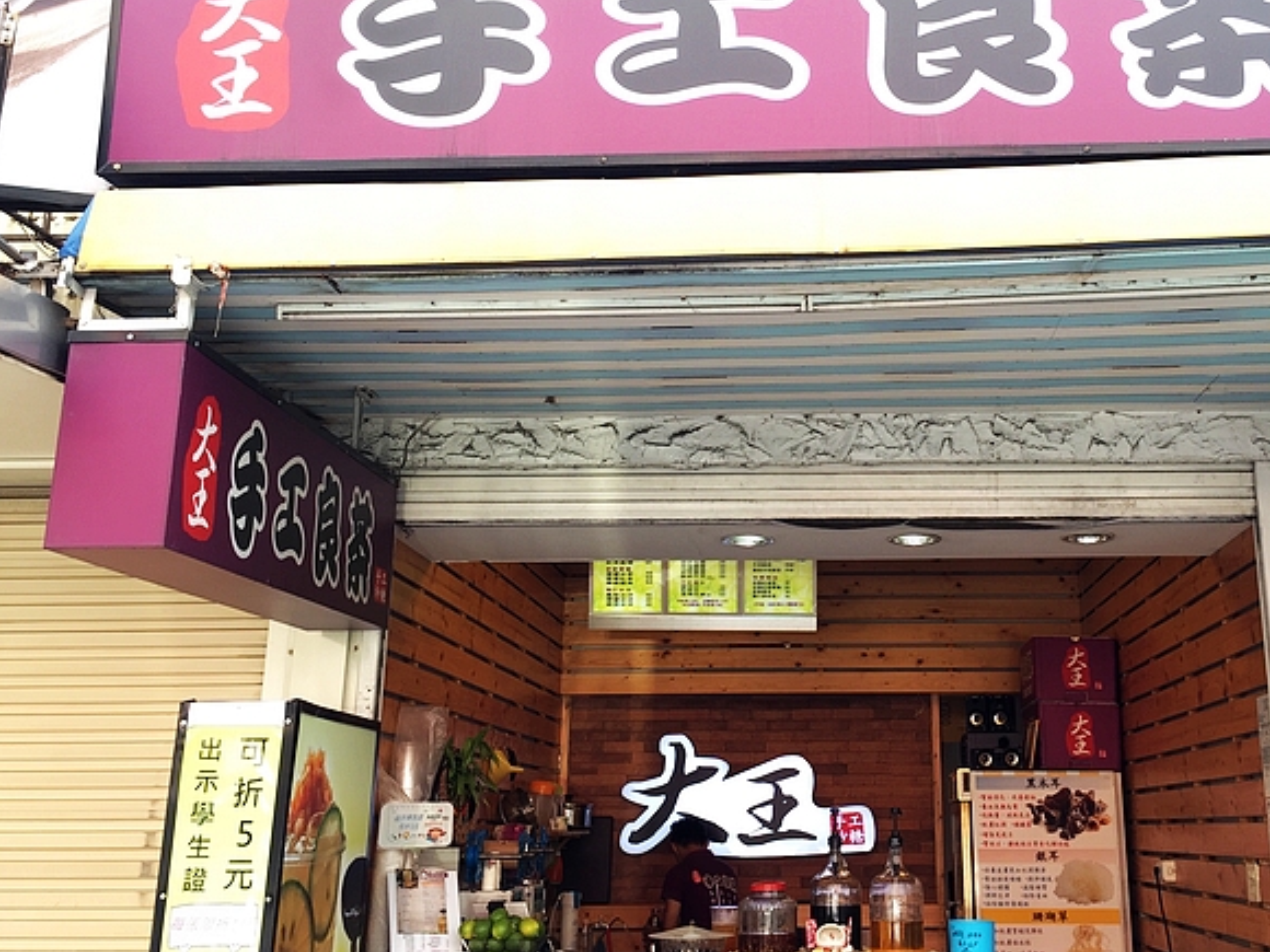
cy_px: 409
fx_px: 1468
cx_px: 795
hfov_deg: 46.4
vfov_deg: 35.9
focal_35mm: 40
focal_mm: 4.15
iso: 32
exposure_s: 1/125
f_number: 2.2
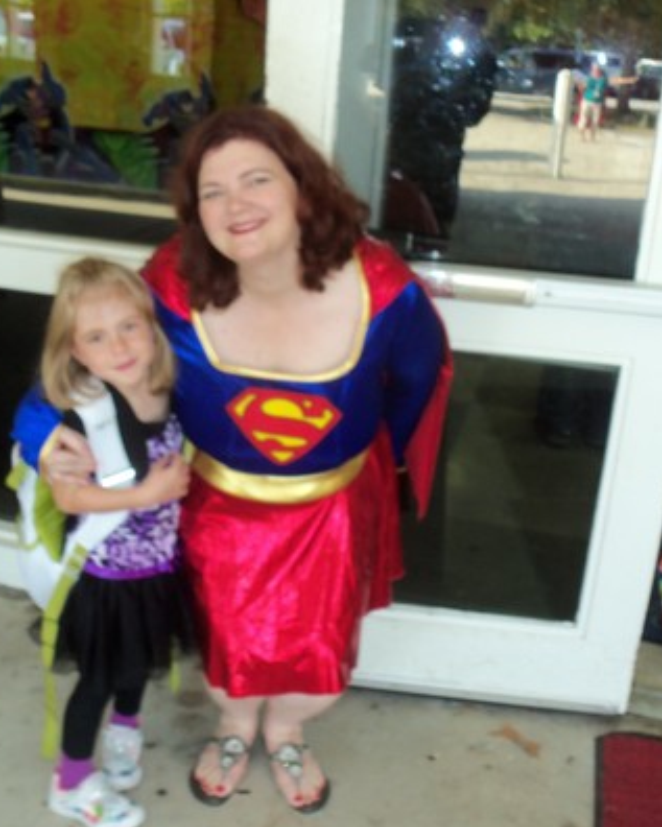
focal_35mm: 45
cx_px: 345
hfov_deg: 33.4
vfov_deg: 41.1
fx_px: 1102
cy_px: 399
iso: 100
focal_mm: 6.7
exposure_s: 1/30
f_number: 3.7
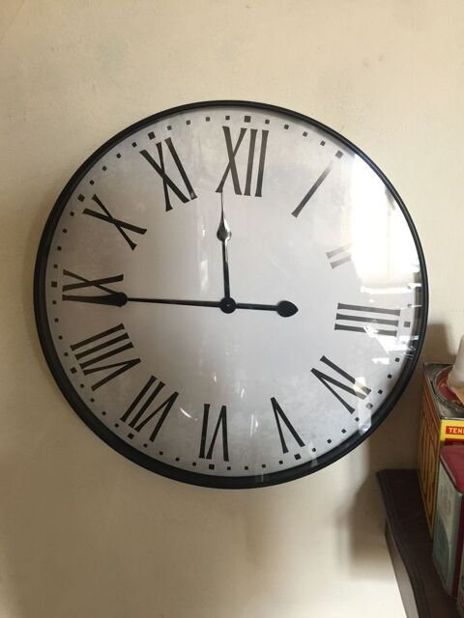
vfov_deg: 61.7
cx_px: 232
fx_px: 518
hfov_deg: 48.2
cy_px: 309
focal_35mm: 29
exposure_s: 1/17
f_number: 2.2
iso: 125
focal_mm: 4.15
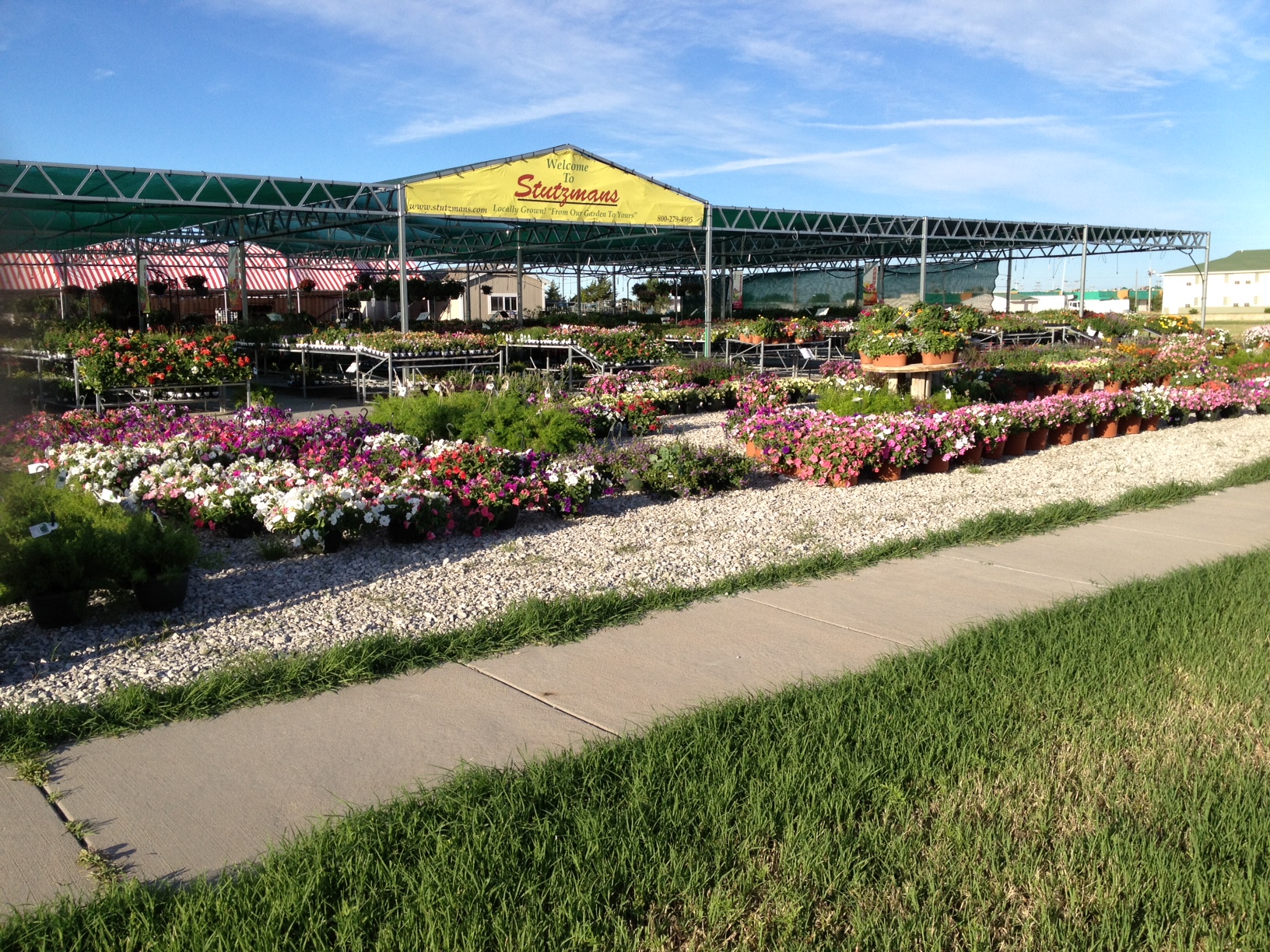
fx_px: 1284
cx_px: 635
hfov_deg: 52.6
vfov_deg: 40.7
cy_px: 476
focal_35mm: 35
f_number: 2.4
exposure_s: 1/951
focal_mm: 4.28
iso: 64
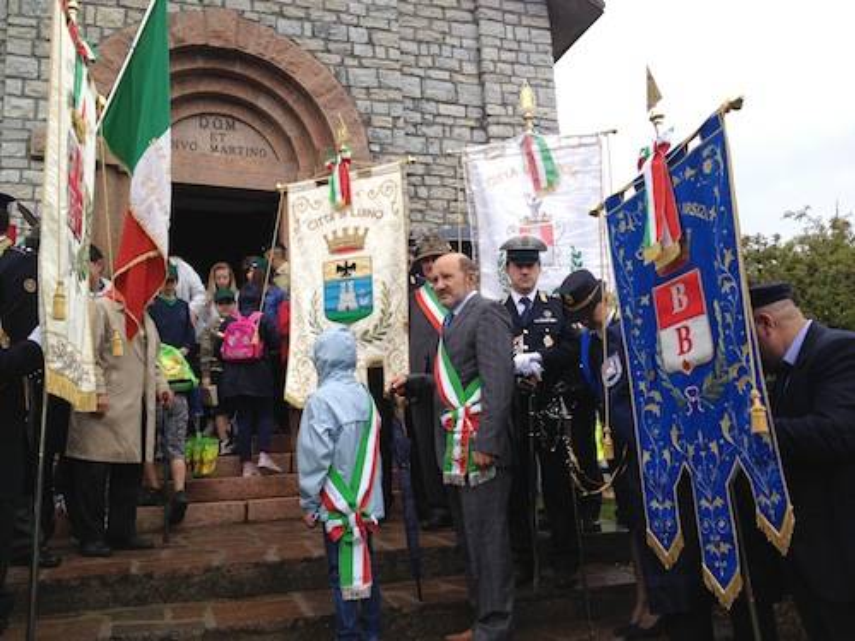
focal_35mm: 35
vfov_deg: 40.7
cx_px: 428
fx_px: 864
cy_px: 320
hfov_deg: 52.6
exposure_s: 1/789
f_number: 2.4
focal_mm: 4.28
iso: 50
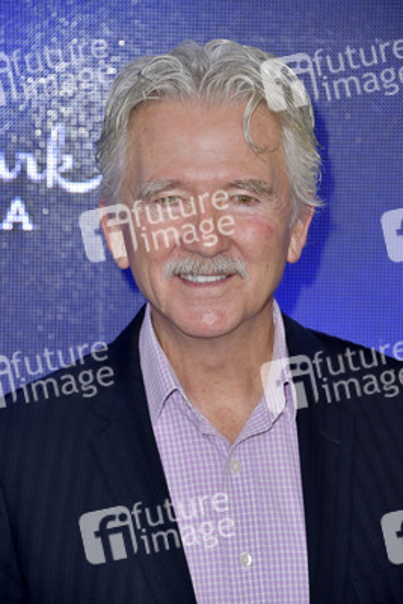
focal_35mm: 170
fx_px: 2852
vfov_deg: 12.1
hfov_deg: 8.1
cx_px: 202
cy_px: 302
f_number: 7.1
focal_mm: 170
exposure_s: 1/250
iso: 320
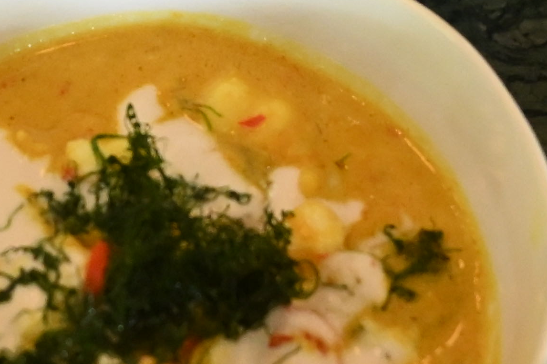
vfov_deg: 6.5
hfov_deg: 9.7
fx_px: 3205
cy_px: -33
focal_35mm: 211
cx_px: 155
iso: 5000
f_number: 4
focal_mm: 40
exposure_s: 1/100
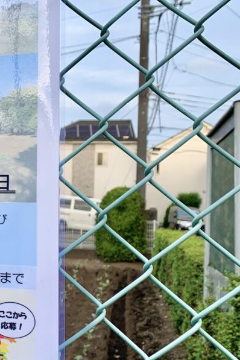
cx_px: -124
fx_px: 580
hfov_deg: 20.1
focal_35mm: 58
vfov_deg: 34.5
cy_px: 192
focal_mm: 4.25
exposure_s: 1/444
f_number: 1.8
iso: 25
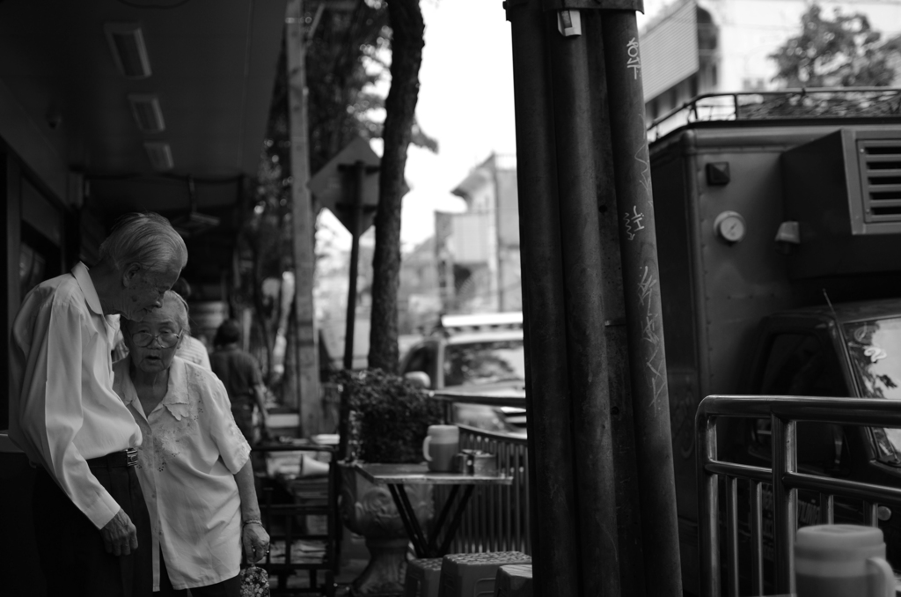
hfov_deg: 37.9
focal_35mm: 52
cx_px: 450
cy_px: 298
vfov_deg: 25.6
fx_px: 1311
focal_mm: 35
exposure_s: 1/1000
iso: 125
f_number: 1.8
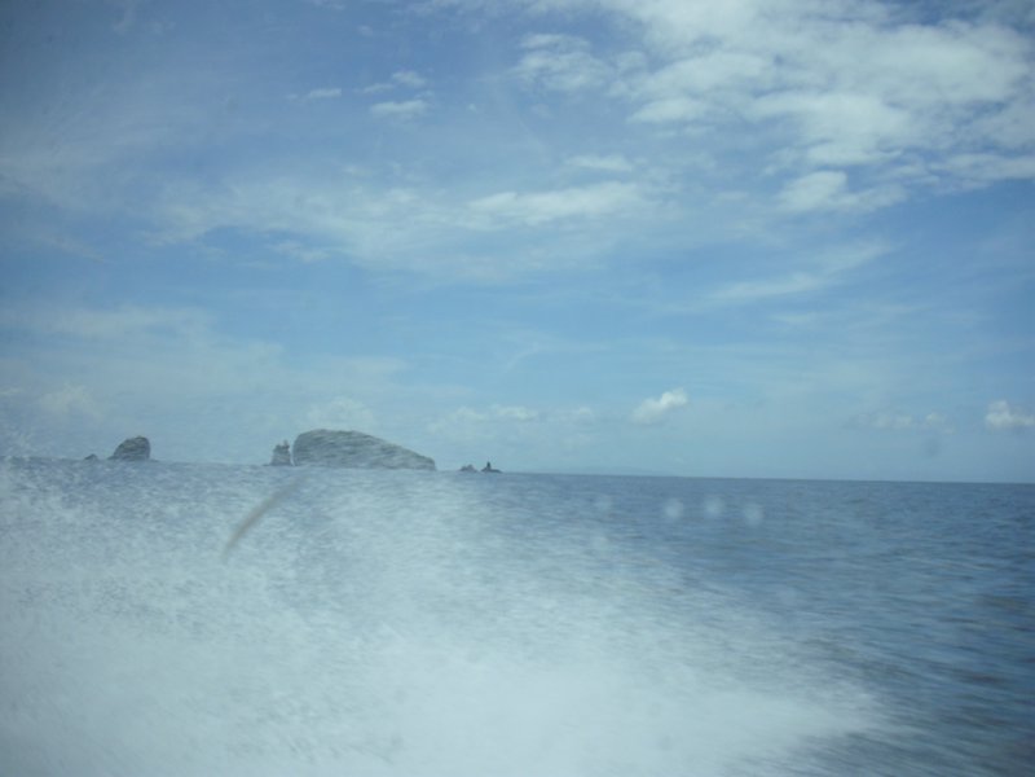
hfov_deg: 49.0
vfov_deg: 37.7
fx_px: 1136
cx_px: 518
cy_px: 388
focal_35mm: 38
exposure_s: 1/200
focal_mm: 6.2
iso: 100
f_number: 8
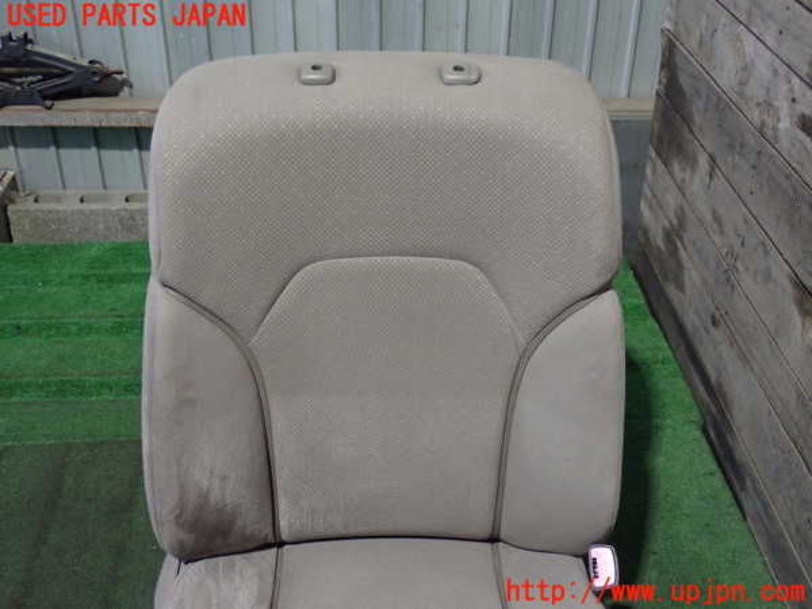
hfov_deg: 42.9
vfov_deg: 32.9
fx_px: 1032
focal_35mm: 44
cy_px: 304
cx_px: 406
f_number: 2.9
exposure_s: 1/25
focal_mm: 7.84
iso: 800
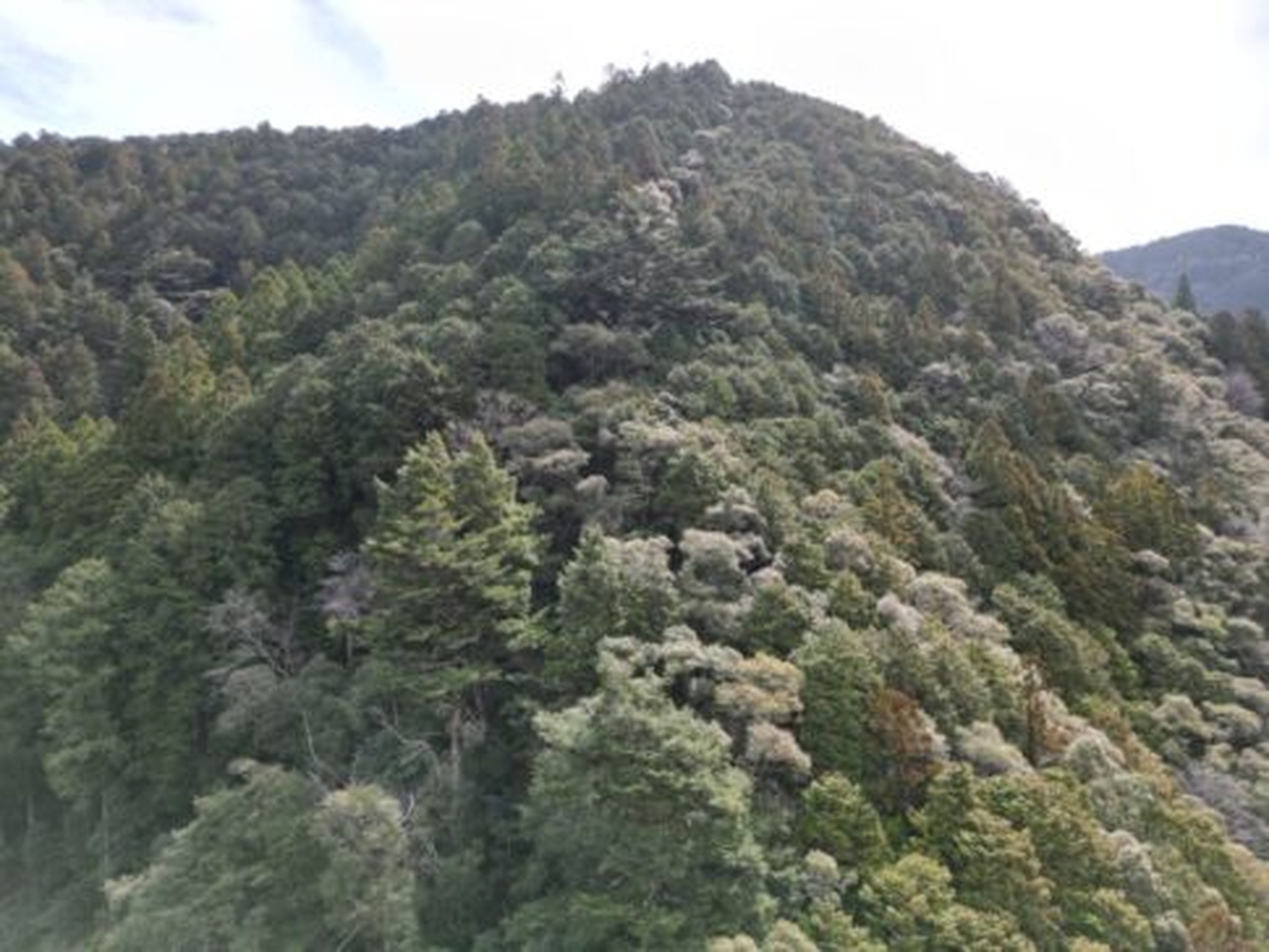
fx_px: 880
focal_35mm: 24
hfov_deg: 71.6
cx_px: 634
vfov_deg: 56.8
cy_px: 476
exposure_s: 1/1500
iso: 100
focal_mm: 6.72
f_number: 1.7
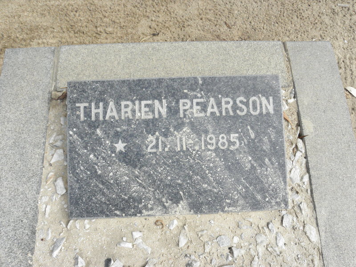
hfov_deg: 65.3
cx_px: 178
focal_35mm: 27
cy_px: 134
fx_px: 278
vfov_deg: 51.4
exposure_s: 1/400
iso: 200
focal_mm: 4.83
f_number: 5.6
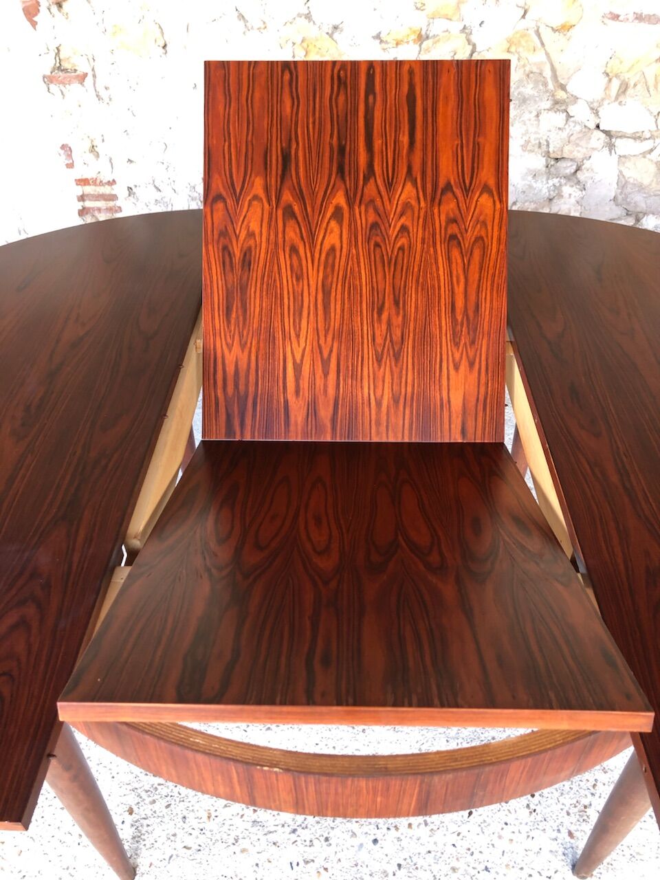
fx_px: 712
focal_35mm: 28
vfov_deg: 63.4
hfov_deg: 49.7
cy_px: 440
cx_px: 330
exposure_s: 1/20
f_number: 1.8
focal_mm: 3.99
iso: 40
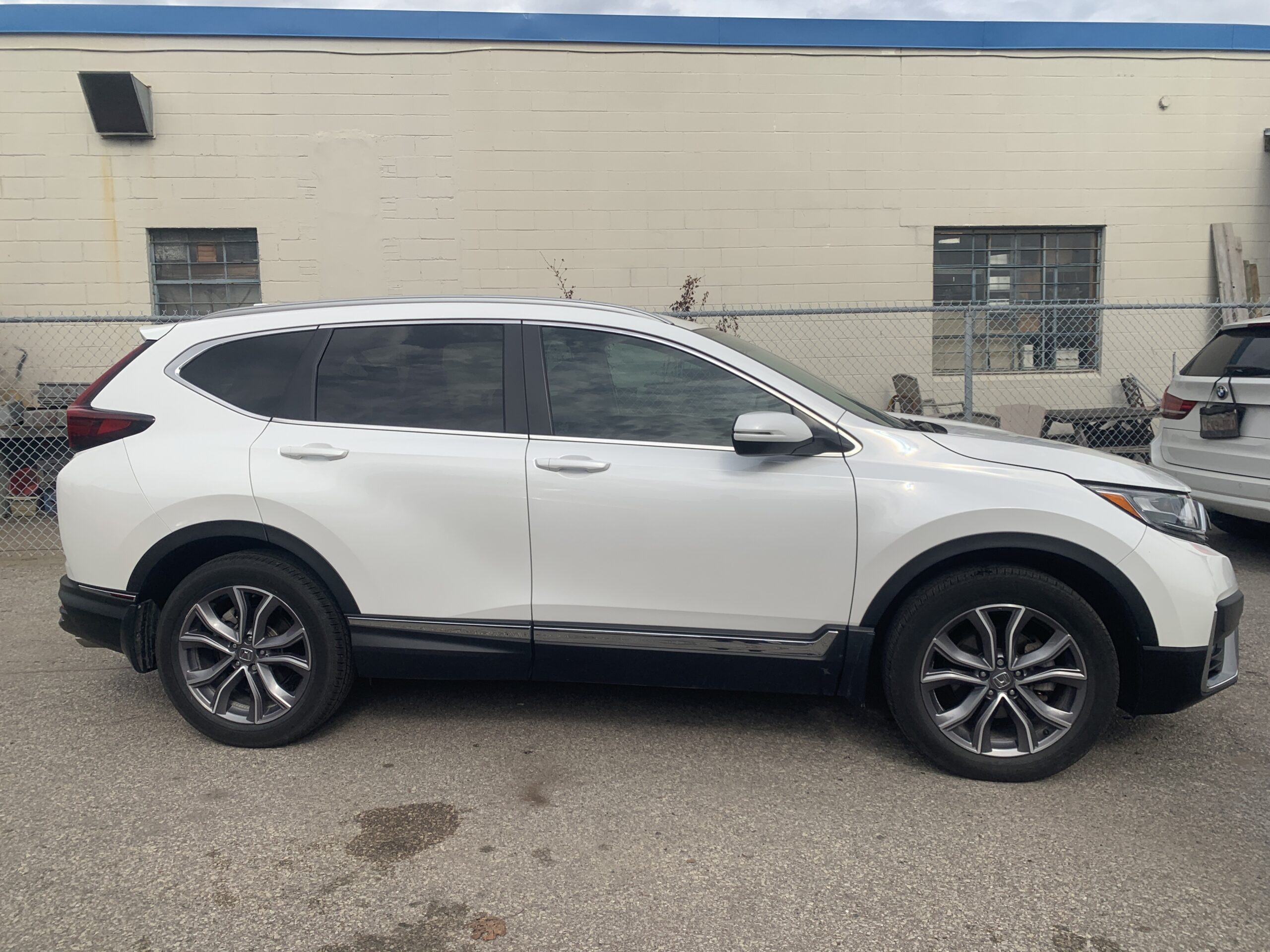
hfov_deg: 67.3
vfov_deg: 53.1
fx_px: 954
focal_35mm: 26
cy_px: 476
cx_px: 635
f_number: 1.8
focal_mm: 4.25
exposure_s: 1/2681
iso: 25
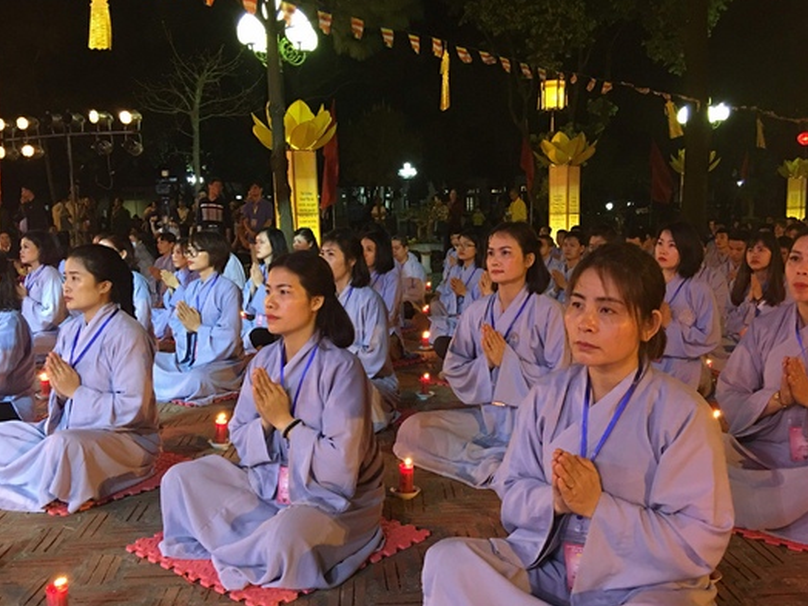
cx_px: 396
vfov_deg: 39.5
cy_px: 365
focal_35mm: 36
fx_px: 840
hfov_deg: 51.4
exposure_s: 1/10
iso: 100
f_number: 2.2
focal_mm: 4.15
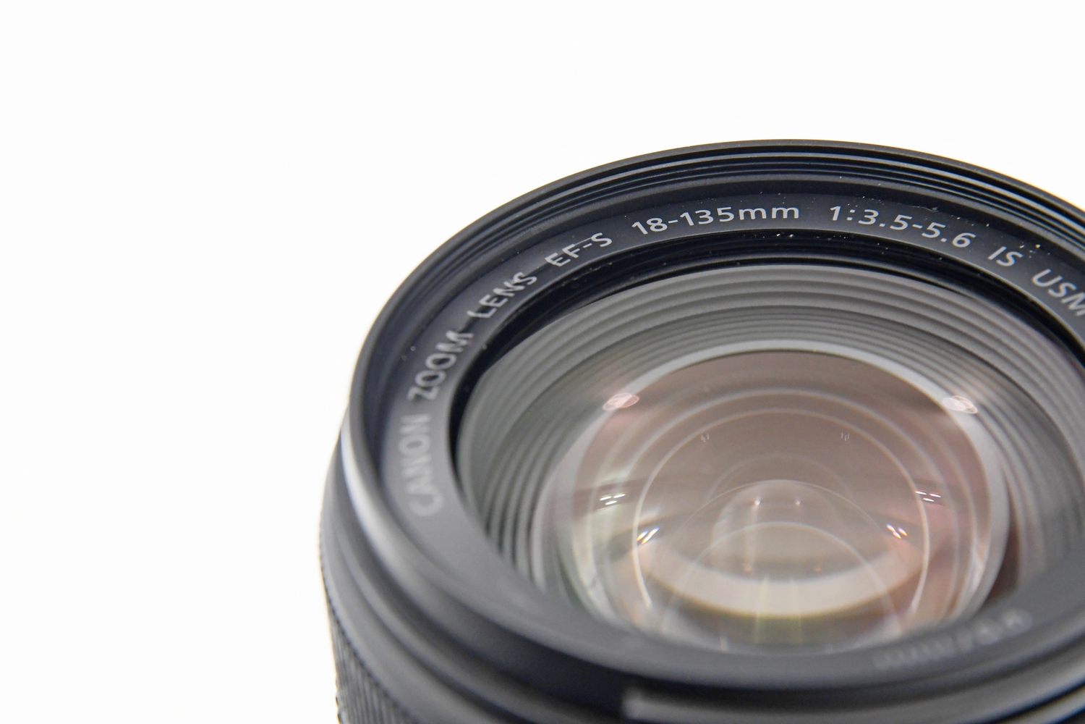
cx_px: 542
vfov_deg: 14.1
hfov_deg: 21.0
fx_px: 2923
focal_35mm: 97
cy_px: 362
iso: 1600
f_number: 8
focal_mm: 65
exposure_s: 1/100
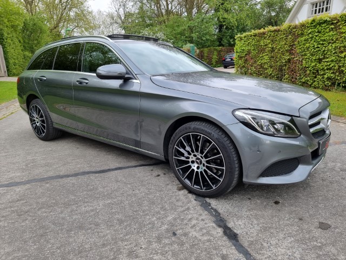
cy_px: 130
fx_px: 240
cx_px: 173
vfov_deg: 56.8
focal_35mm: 24
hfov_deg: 71.6
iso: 50
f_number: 1.8
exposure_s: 1/139
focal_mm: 6.7
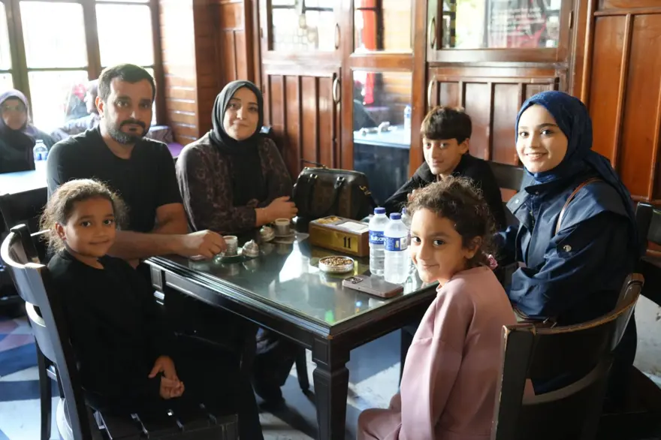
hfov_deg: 54.5
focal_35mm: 35
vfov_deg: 37.8
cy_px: 220
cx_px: 330
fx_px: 642
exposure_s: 1/160
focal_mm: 35
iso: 6400
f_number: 4
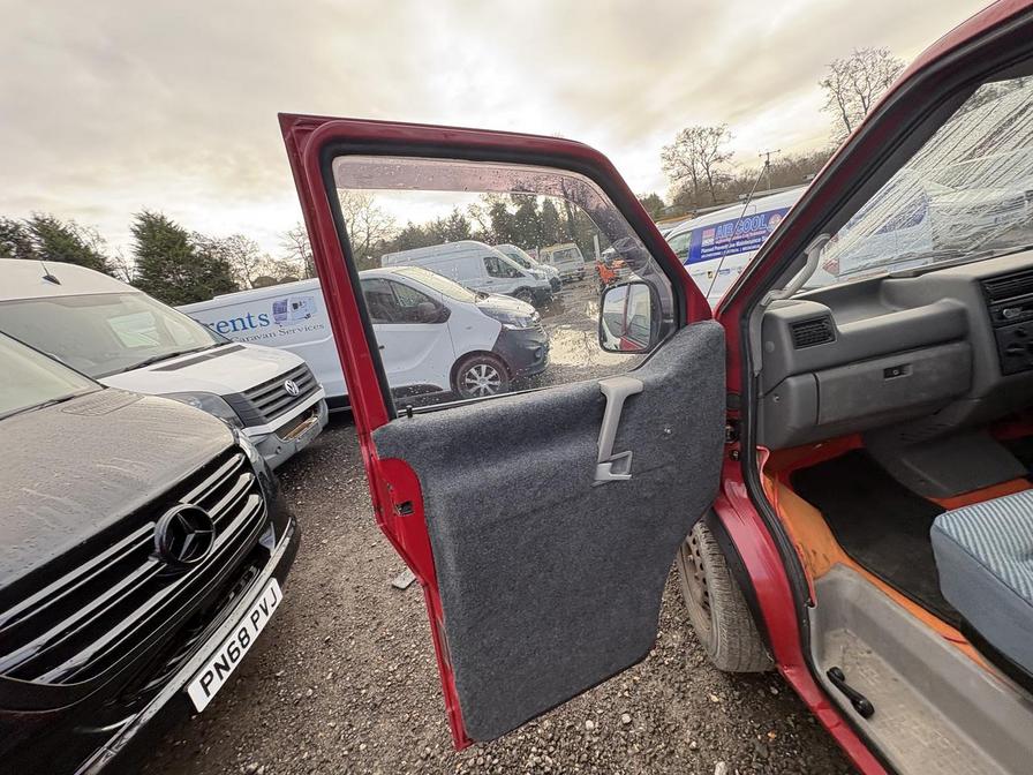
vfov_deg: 85.7
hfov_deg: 102.1
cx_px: 516
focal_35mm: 14
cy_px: 388
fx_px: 418
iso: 40
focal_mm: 2.22
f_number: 2.2
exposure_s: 1/124
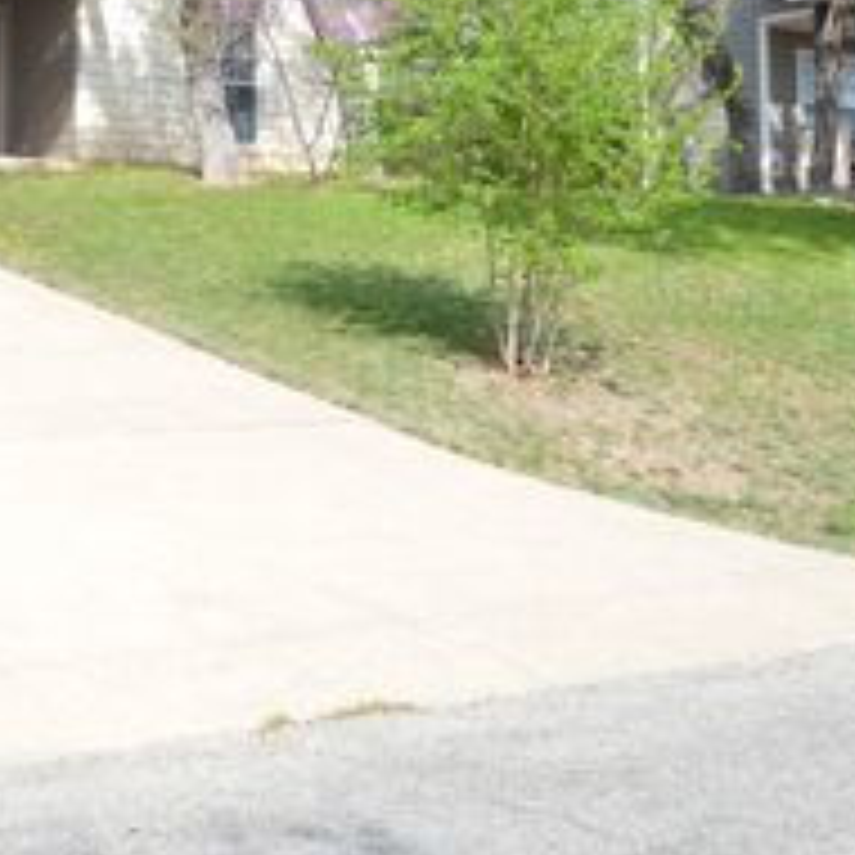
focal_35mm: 67
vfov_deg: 25.3
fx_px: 1872
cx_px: 68
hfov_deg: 24.9
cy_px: 173
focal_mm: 20
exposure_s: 1/320
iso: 400
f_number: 8
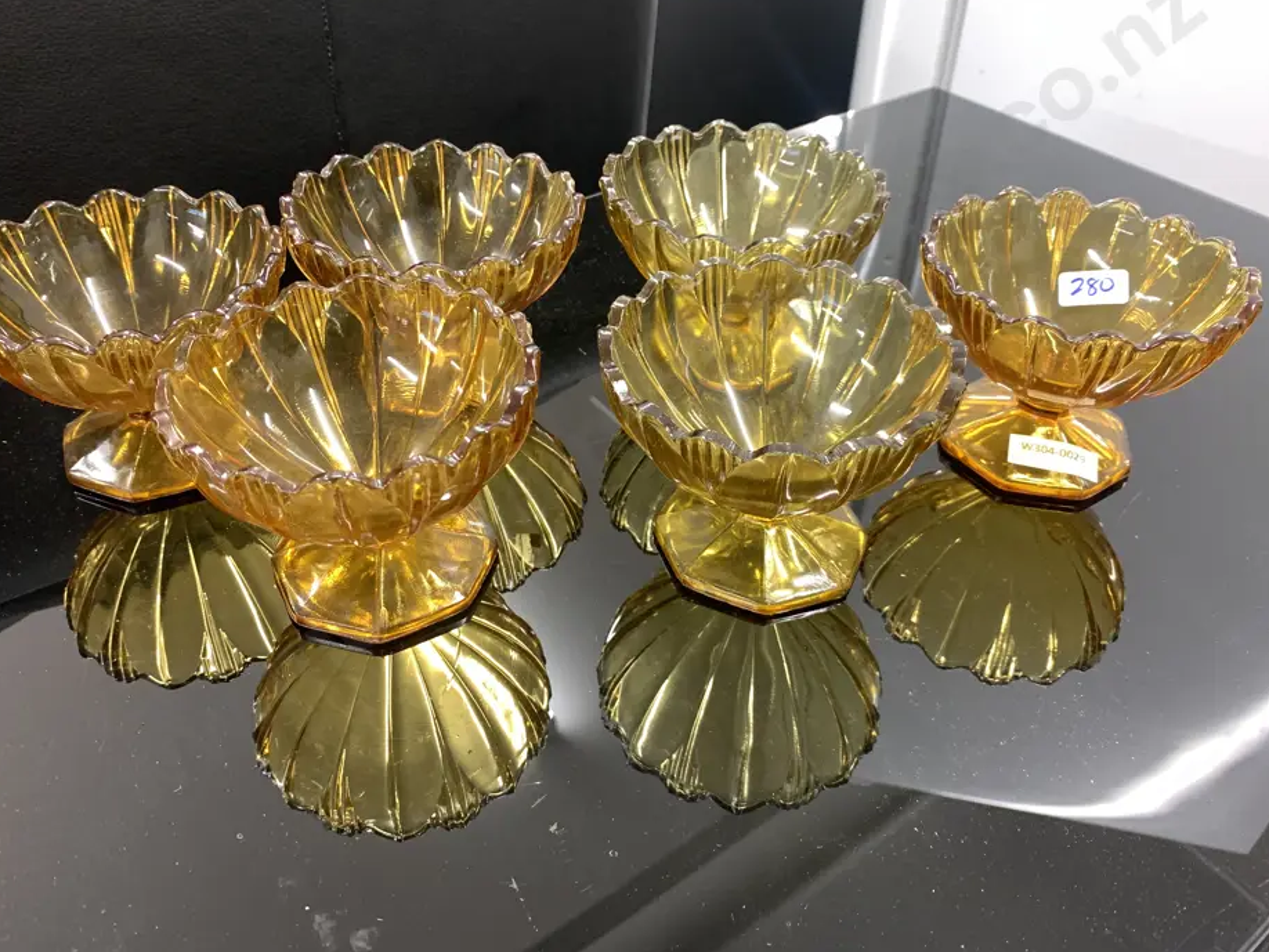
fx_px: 1063
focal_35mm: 29
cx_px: 626
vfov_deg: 48.2
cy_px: 423
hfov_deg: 61.6
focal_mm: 4.25
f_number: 1.8
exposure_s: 1/50
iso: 250
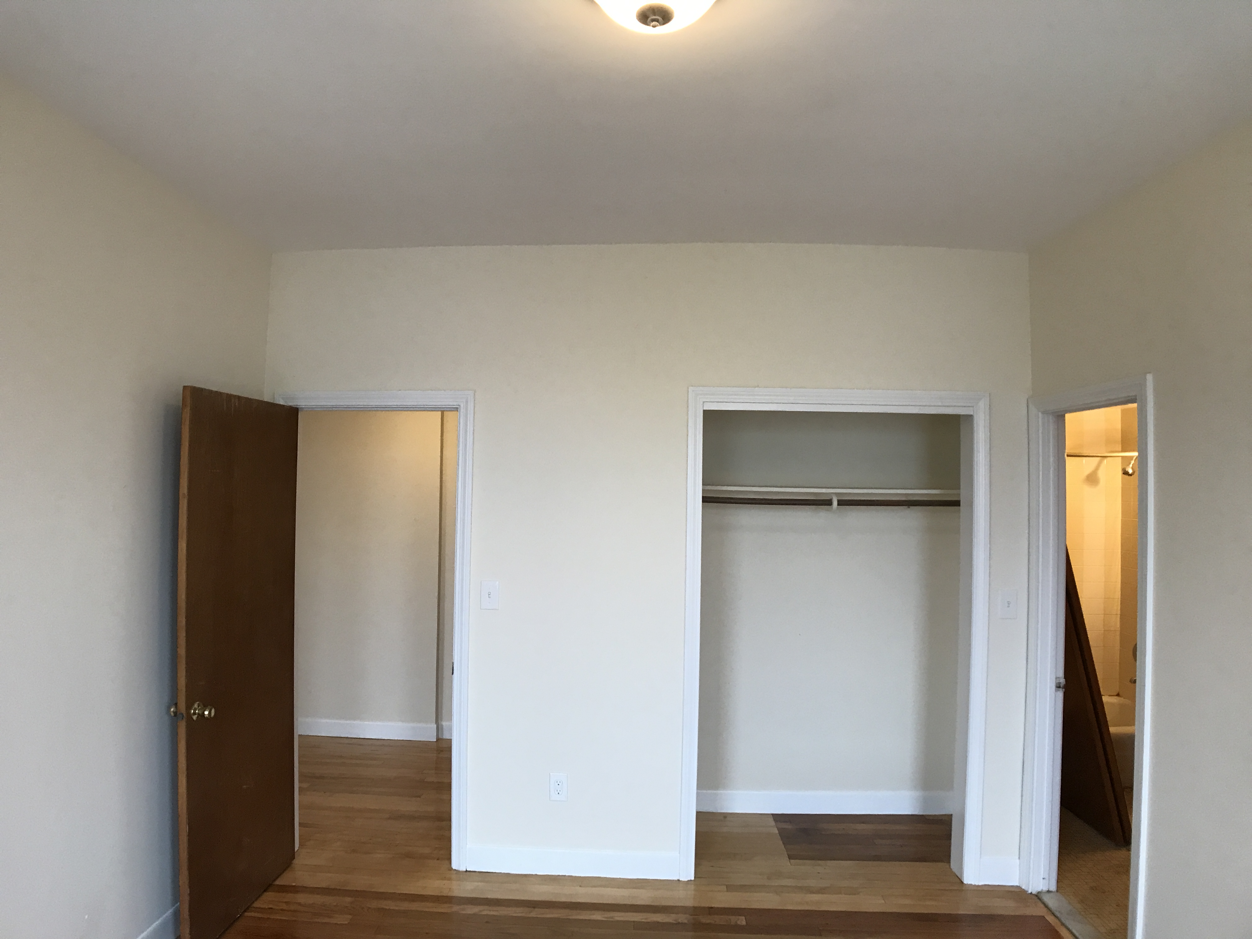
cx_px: 626
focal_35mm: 28
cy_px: 470
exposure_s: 1/30
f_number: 1.8
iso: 40
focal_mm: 3.99
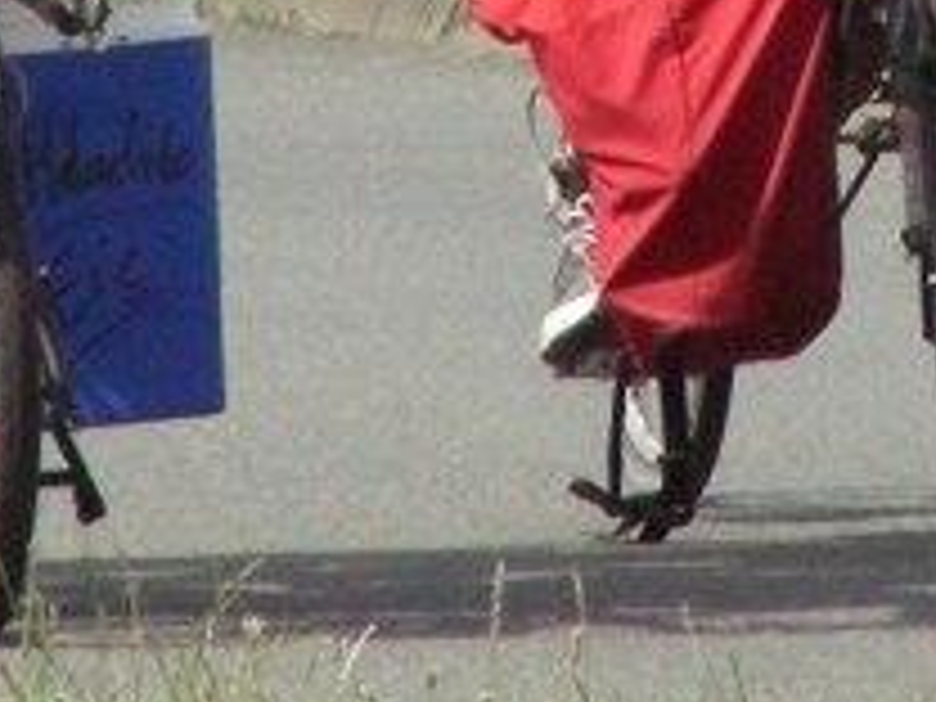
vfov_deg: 1.0
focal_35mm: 1462
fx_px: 39532
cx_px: 796
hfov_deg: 1.4
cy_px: -590
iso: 400
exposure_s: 1/1014
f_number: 6.8
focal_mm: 63.3
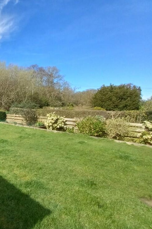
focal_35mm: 19
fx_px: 120
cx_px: -1
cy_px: 111
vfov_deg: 86.9
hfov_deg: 51.5
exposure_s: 1/500
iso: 40
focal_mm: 1.13
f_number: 2.2
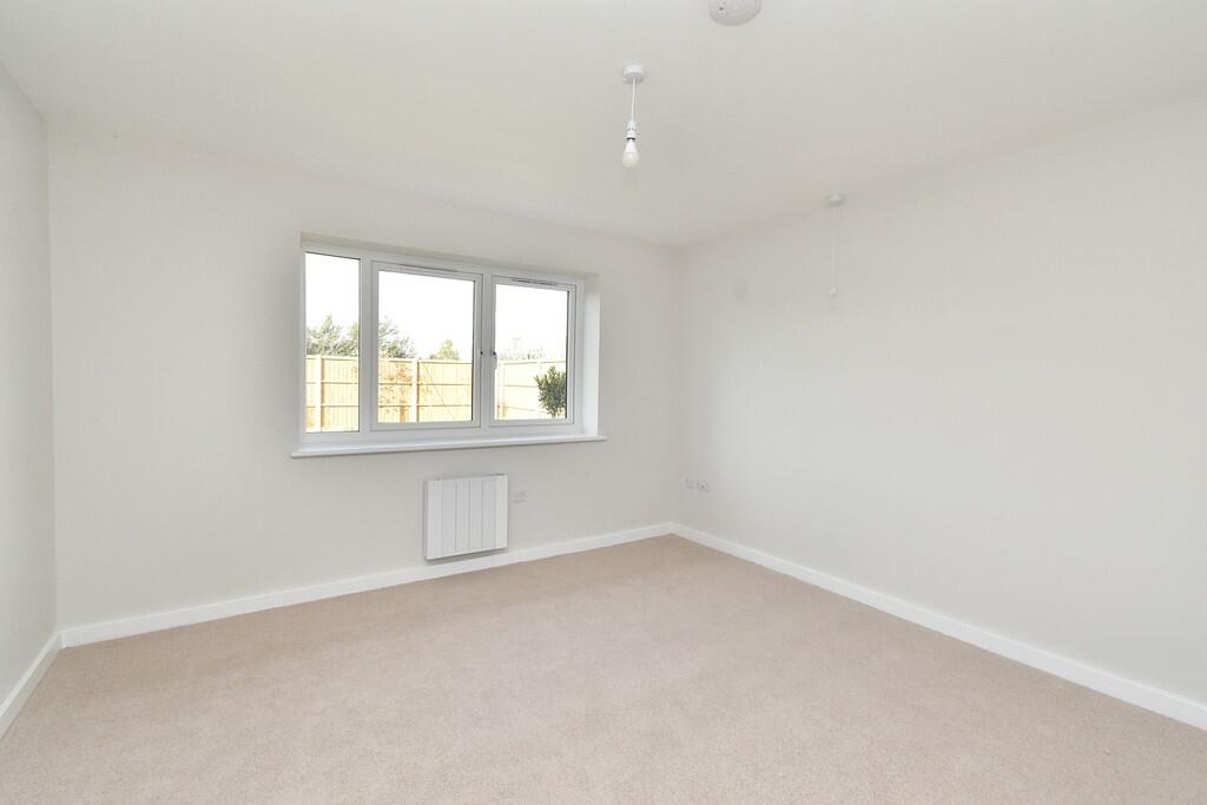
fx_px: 503
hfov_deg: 100.4
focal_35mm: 15
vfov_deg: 77.3
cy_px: 402
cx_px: 604
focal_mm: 10
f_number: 10
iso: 800
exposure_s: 1/200
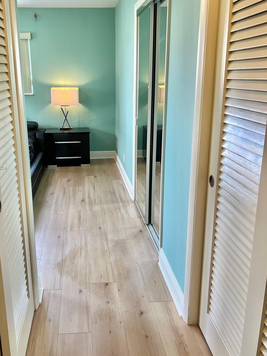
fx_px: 329
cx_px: 104
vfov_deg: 56.8
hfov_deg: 43.9
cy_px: 168
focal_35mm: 32
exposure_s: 1/120
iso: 80
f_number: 1.5
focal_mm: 5.7
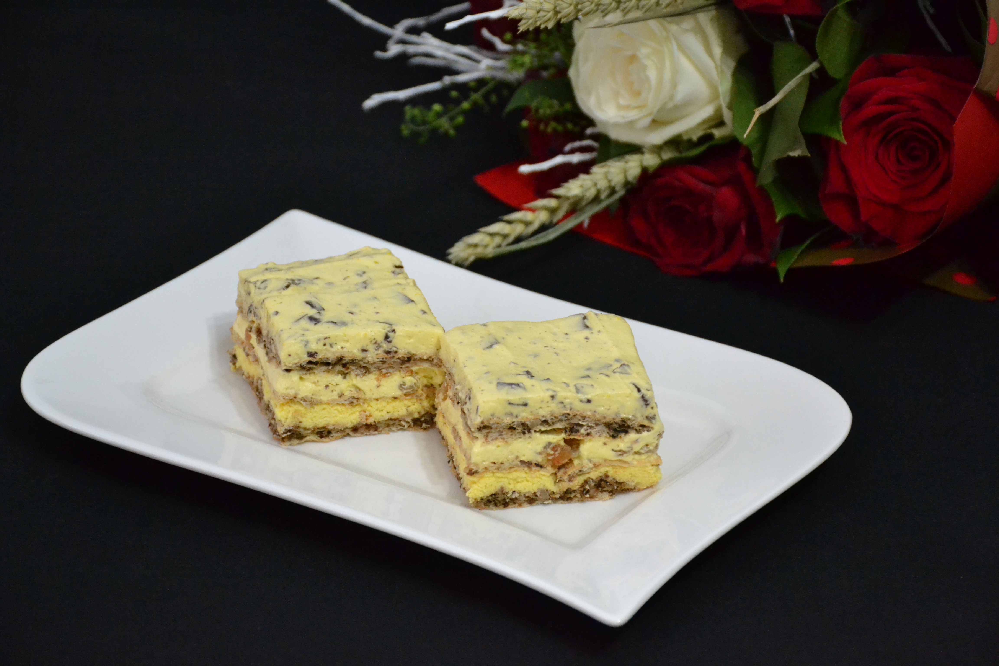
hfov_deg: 15.2
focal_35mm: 135
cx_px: 500
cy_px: 333
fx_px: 3746
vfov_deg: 10.2
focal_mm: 90
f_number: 5.3
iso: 3200
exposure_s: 1/60
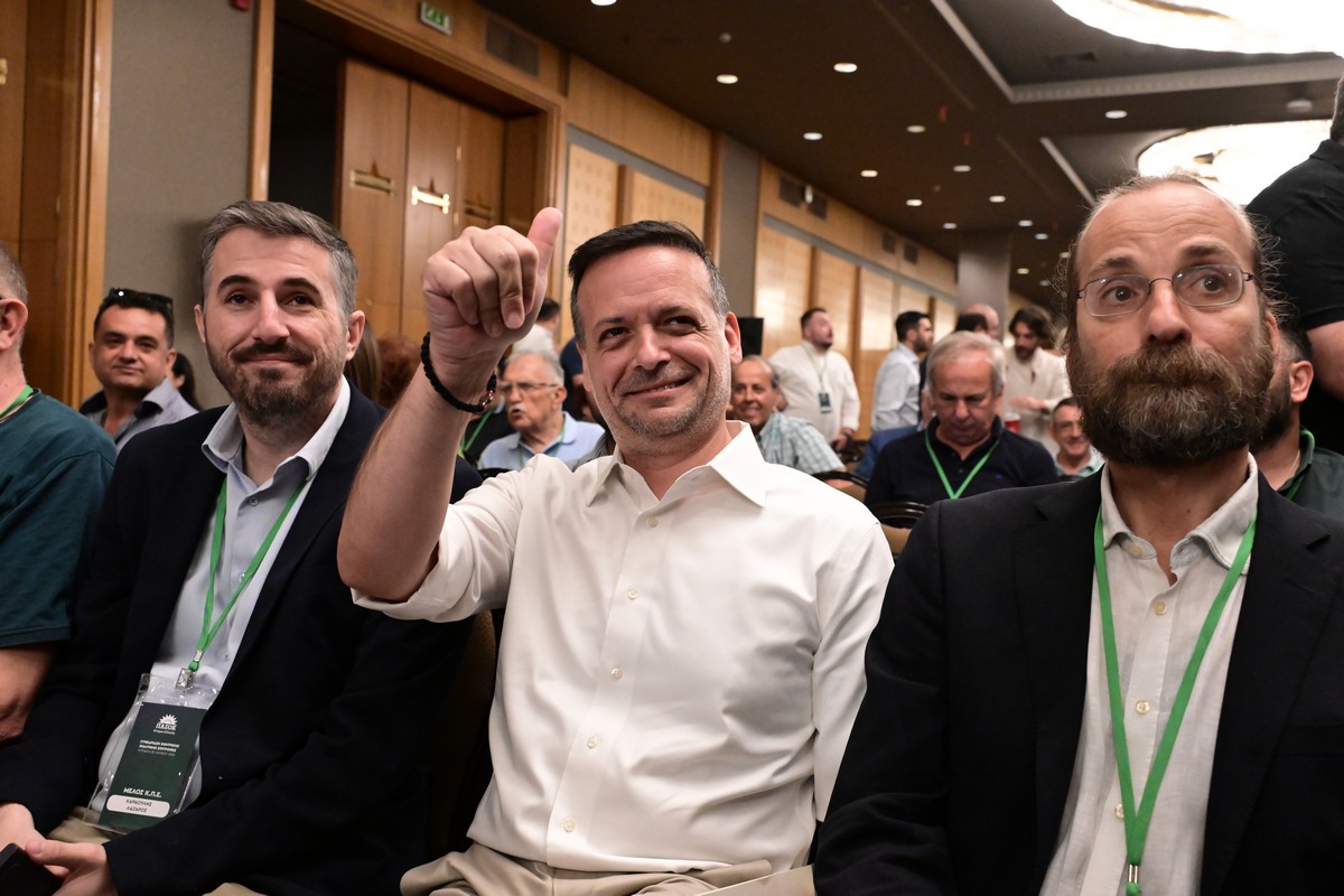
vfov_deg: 40.5
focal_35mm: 32
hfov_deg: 58.0
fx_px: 1213
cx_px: 672
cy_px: 448
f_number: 5.6
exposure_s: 1/400
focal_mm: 32.5
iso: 8000
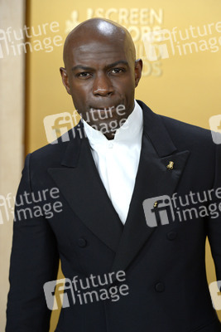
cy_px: 166
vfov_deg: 14.1
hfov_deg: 9.5
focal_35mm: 145
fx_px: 1334
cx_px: 110
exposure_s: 1/250
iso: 2500
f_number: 5.6
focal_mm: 145
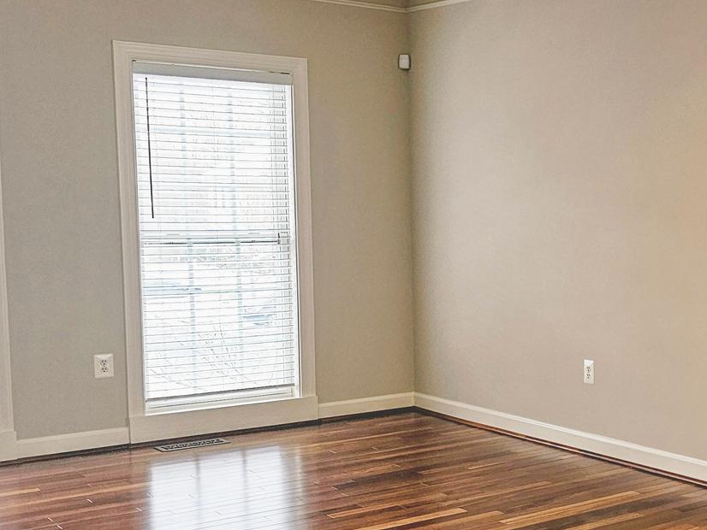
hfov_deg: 30.2
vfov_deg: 25.6
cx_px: 781
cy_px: 301
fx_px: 1165
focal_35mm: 57
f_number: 1.7
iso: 40
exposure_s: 1/120
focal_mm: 6.3
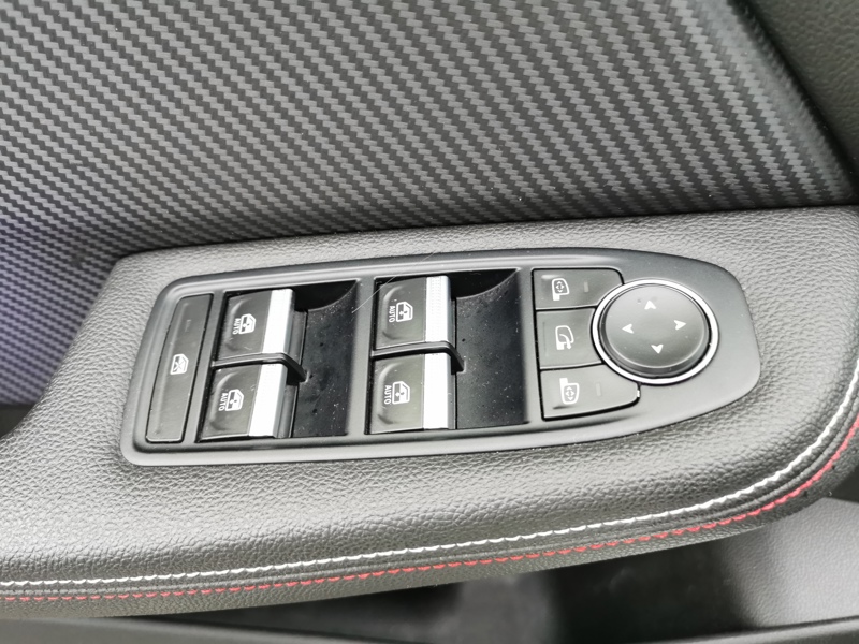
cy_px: 322
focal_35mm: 27
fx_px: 670
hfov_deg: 65.3
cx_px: 430
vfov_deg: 51.4
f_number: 1.8
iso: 250
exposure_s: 1/50
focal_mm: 5.58
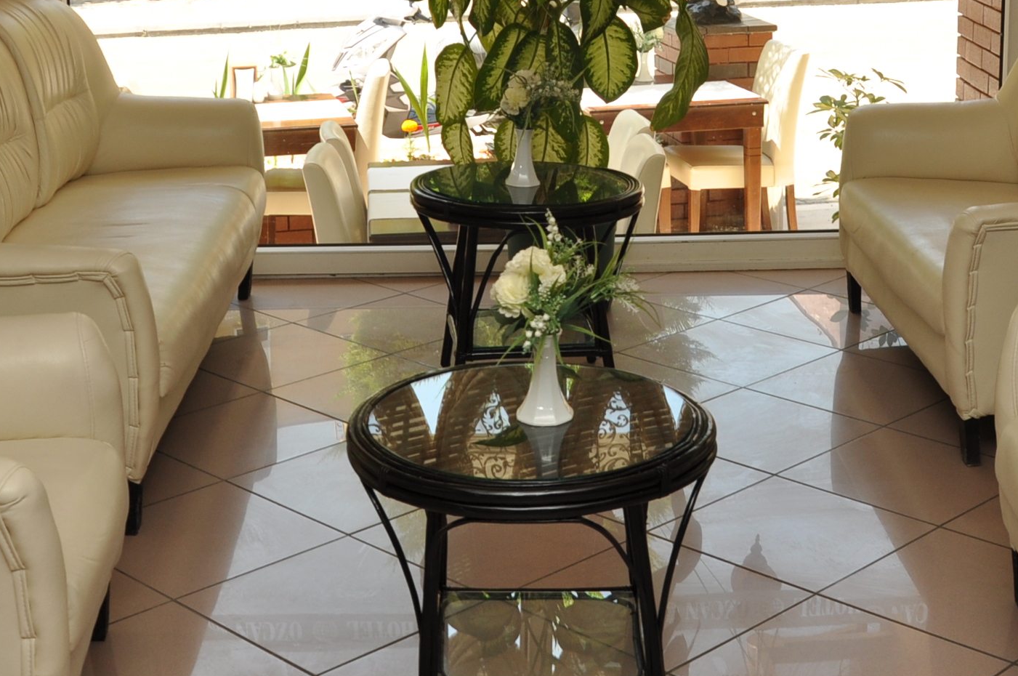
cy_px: 133
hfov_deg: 32.4
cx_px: 554
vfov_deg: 21.6
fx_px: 1751
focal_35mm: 62
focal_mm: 18
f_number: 6.3
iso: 200
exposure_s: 1/160
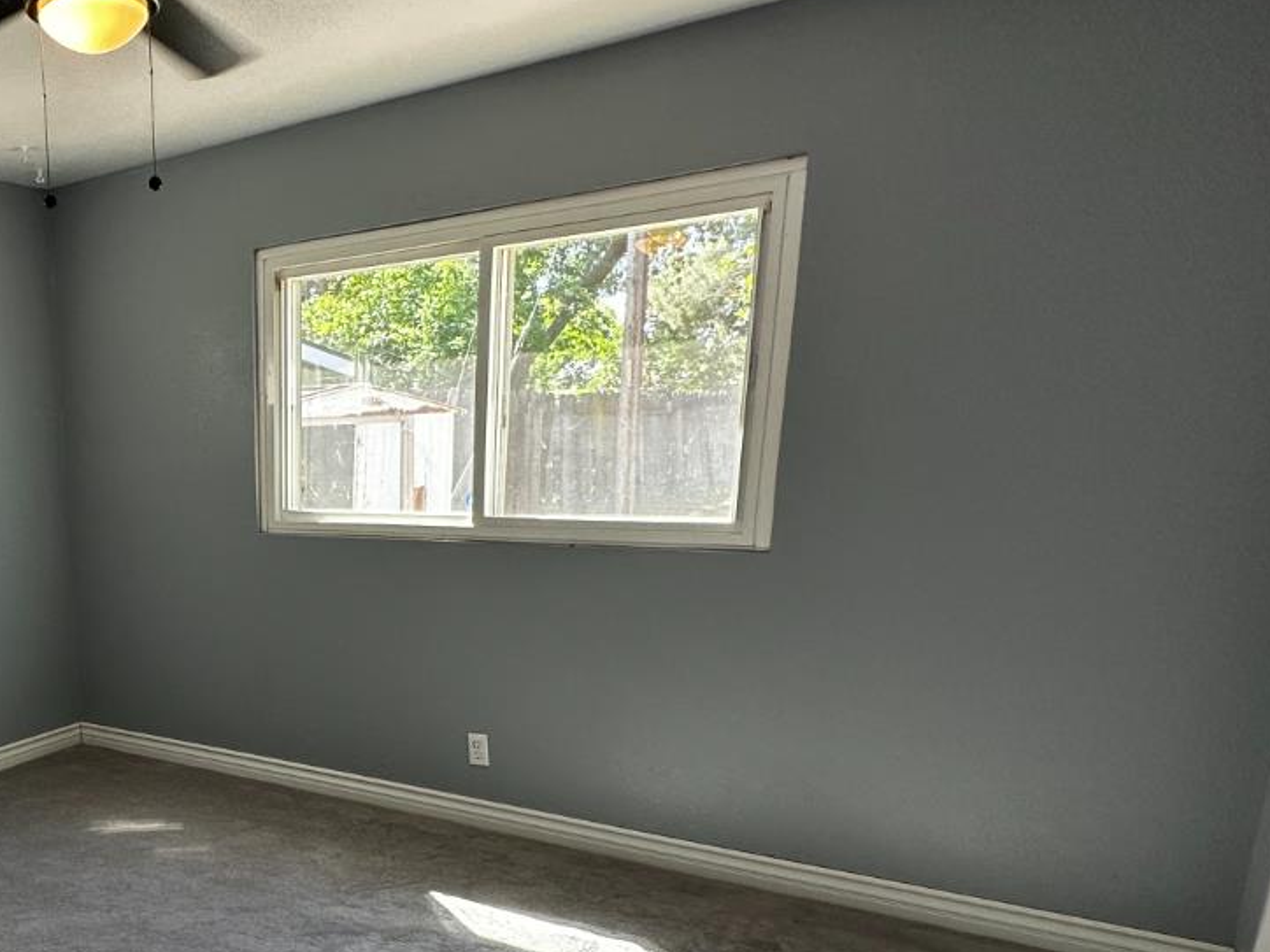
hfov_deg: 55.3
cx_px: 181
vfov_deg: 46.9
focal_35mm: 29
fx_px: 1064
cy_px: 686
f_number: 2.2
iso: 125
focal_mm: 2.22
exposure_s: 1/120
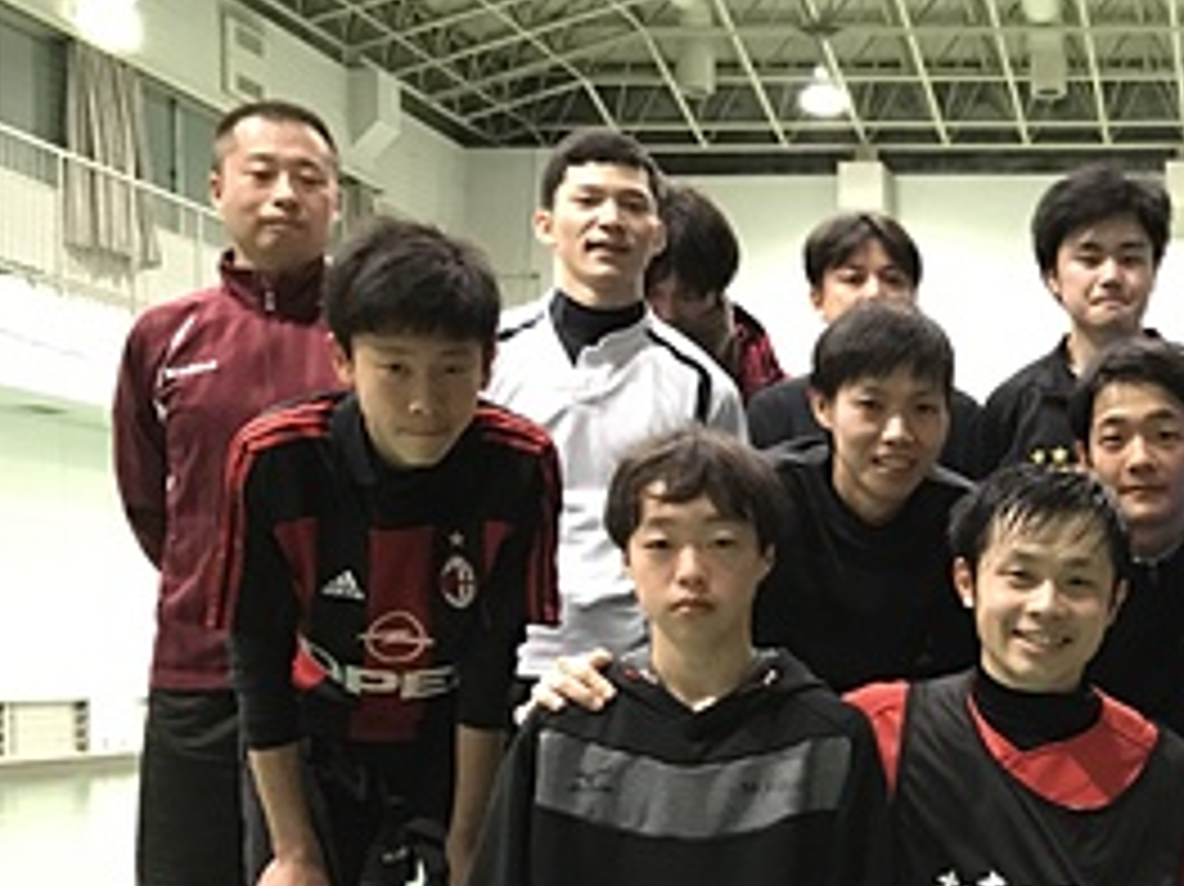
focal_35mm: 64
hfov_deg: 27.6
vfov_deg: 22.6
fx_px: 2188
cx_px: 1310
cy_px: 729
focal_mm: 3.99
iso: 100
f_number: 1.8
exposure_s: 1/15
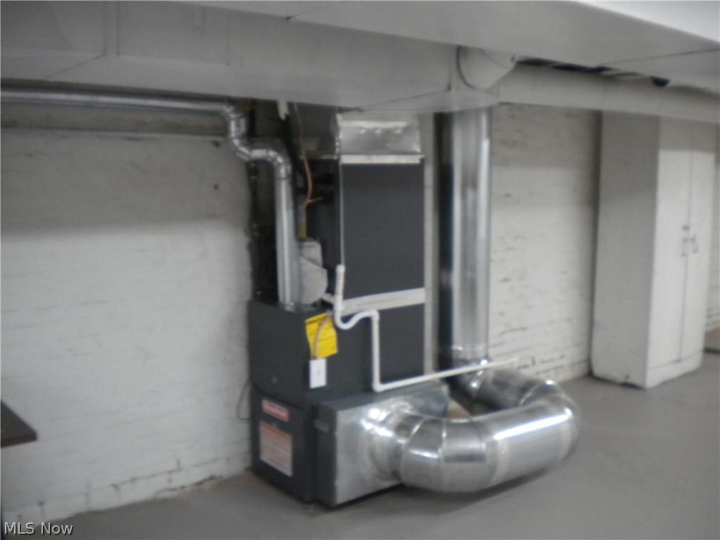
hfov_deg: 52.6
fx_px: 728
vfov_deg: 40.7
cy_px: 270
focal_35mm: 35
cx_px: 360
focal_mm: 6.3
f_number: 3.1
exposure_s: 1/47
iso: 400
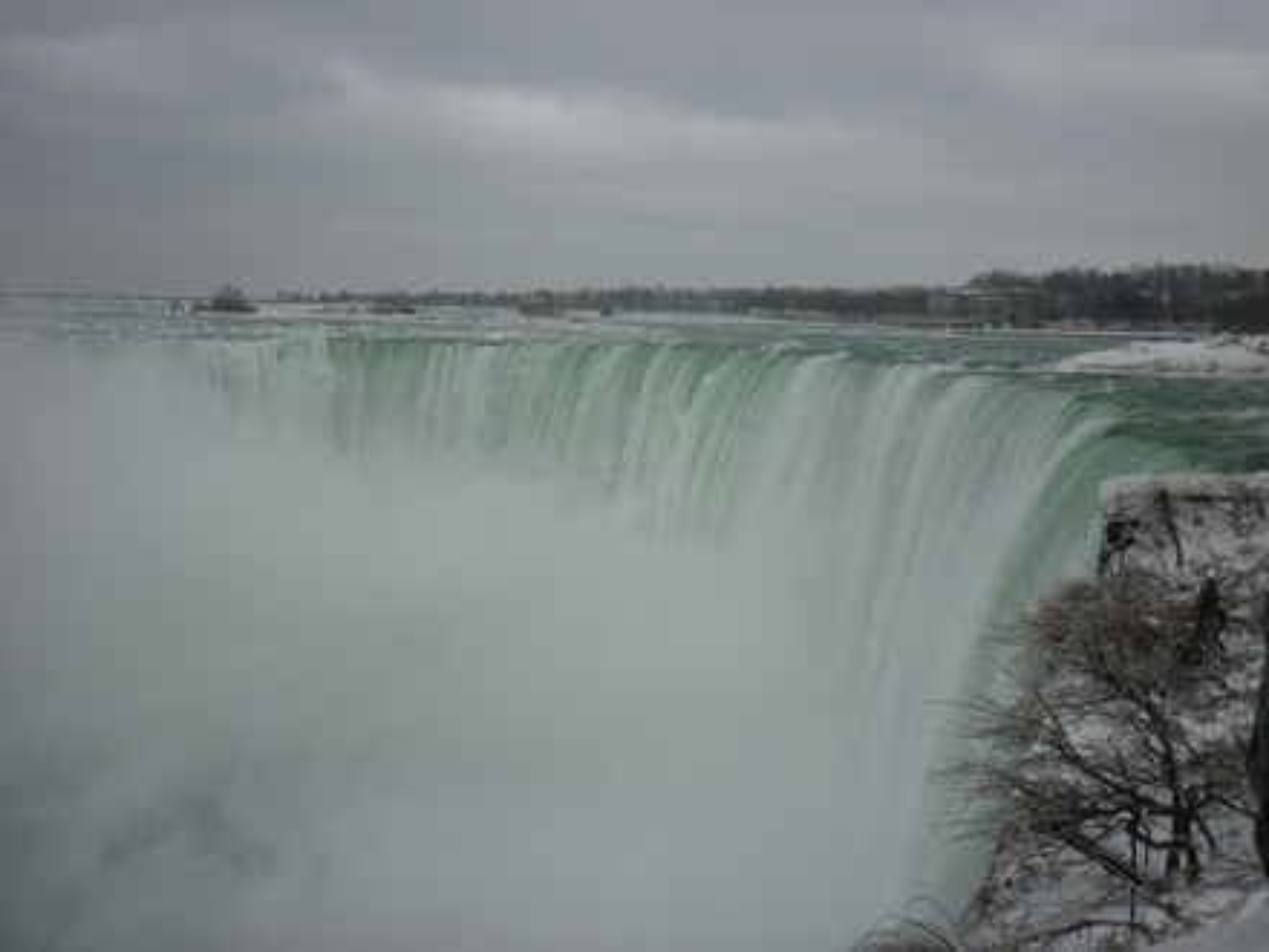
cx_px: 634
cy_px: 476
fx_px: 1210
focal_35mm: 33
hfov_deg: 55.4
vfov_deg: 42.9
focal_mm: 5.5
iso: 80
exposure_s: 1/400
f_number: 2.8
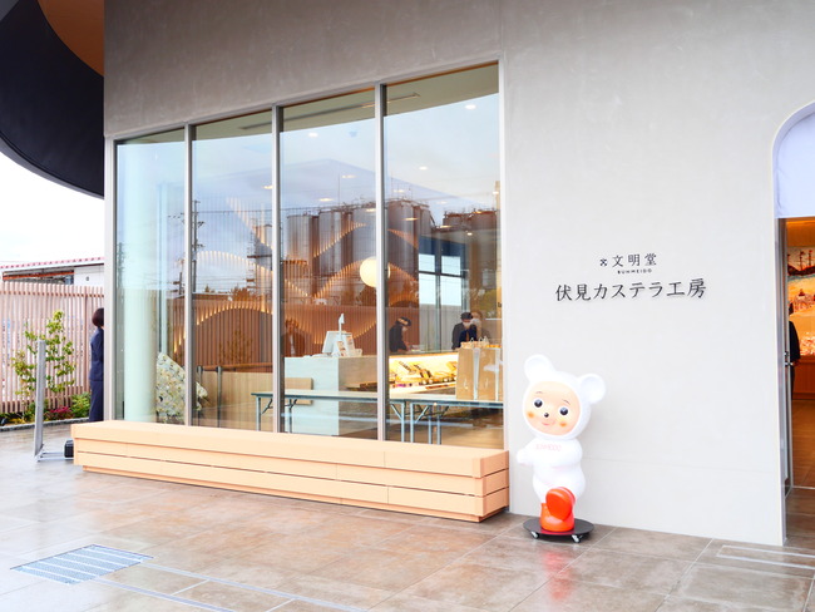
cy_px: 306
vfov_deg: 44.2
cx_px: 408
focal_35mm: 32
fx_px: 754
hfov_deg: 56.8
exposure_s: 1/40
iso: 200
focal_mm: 16
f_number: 5.6
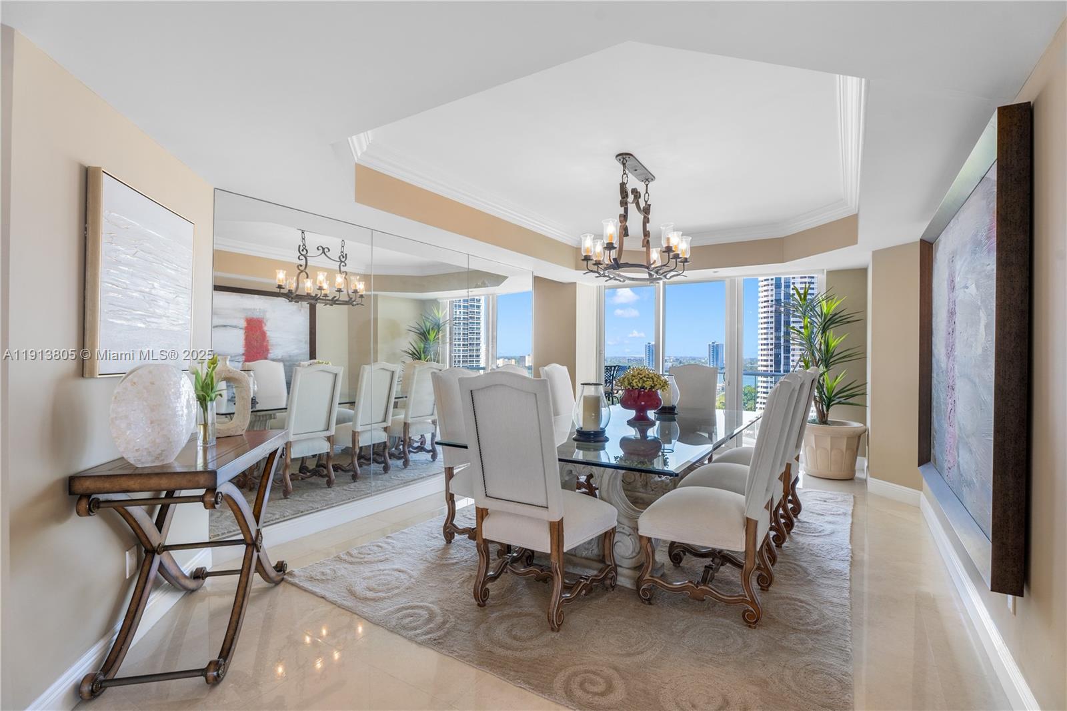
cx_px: 534
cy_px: 356
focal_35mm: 17
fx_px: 507
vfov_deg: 70.1
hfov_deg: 93.0
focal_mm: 17.1
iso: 400
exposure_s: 1/13
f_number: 8
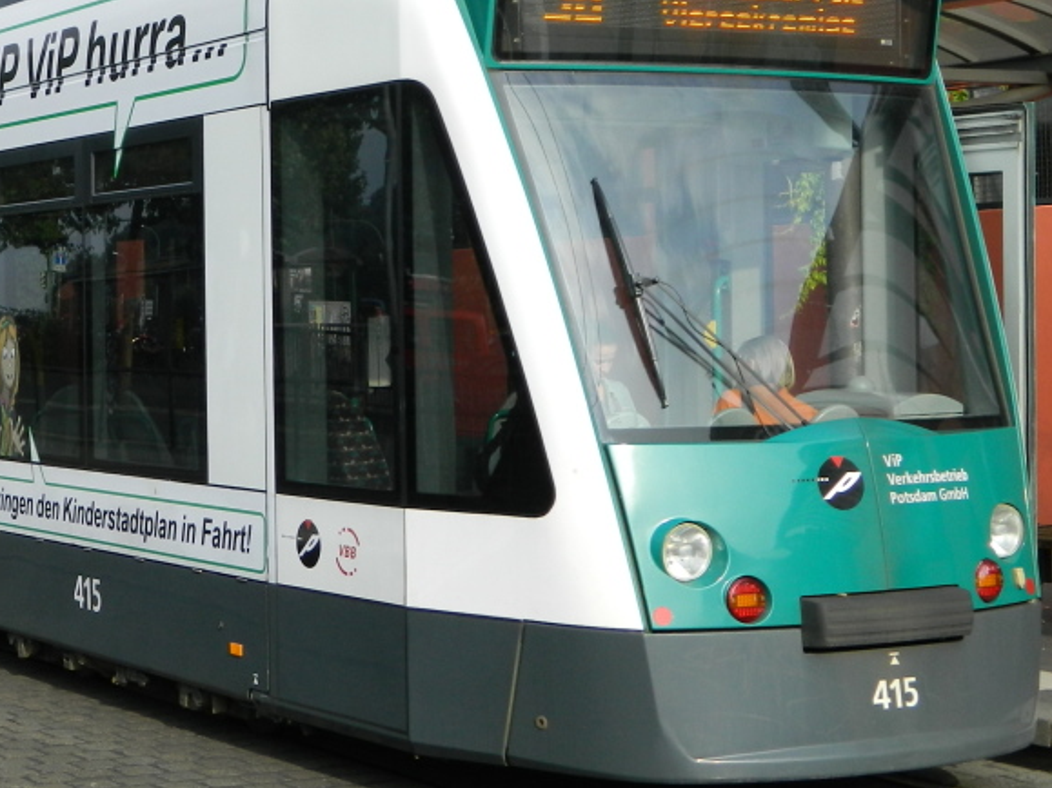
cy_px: 313
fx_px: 2461
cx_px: 190
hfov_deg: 23.7
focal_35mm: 81
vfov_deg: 18.2
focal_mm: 7.3
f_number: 3.5
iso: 80
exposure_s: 1/500
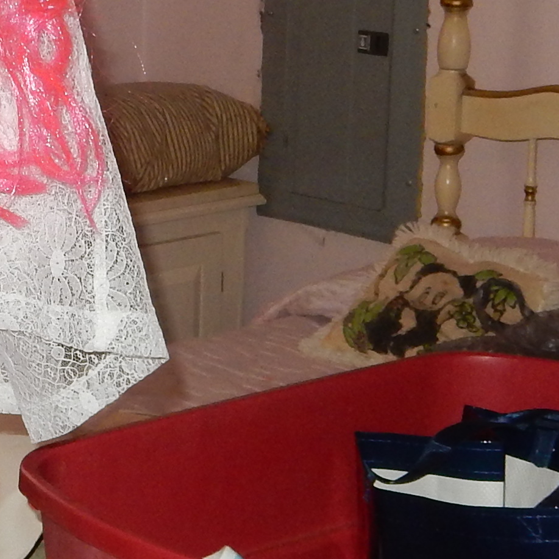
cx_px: 14
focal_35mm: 111
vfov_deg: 15.7
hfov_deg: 15.4
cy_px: 283
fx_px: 2028
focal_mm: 4.5
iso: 200
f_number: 3.7
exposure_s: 1/30
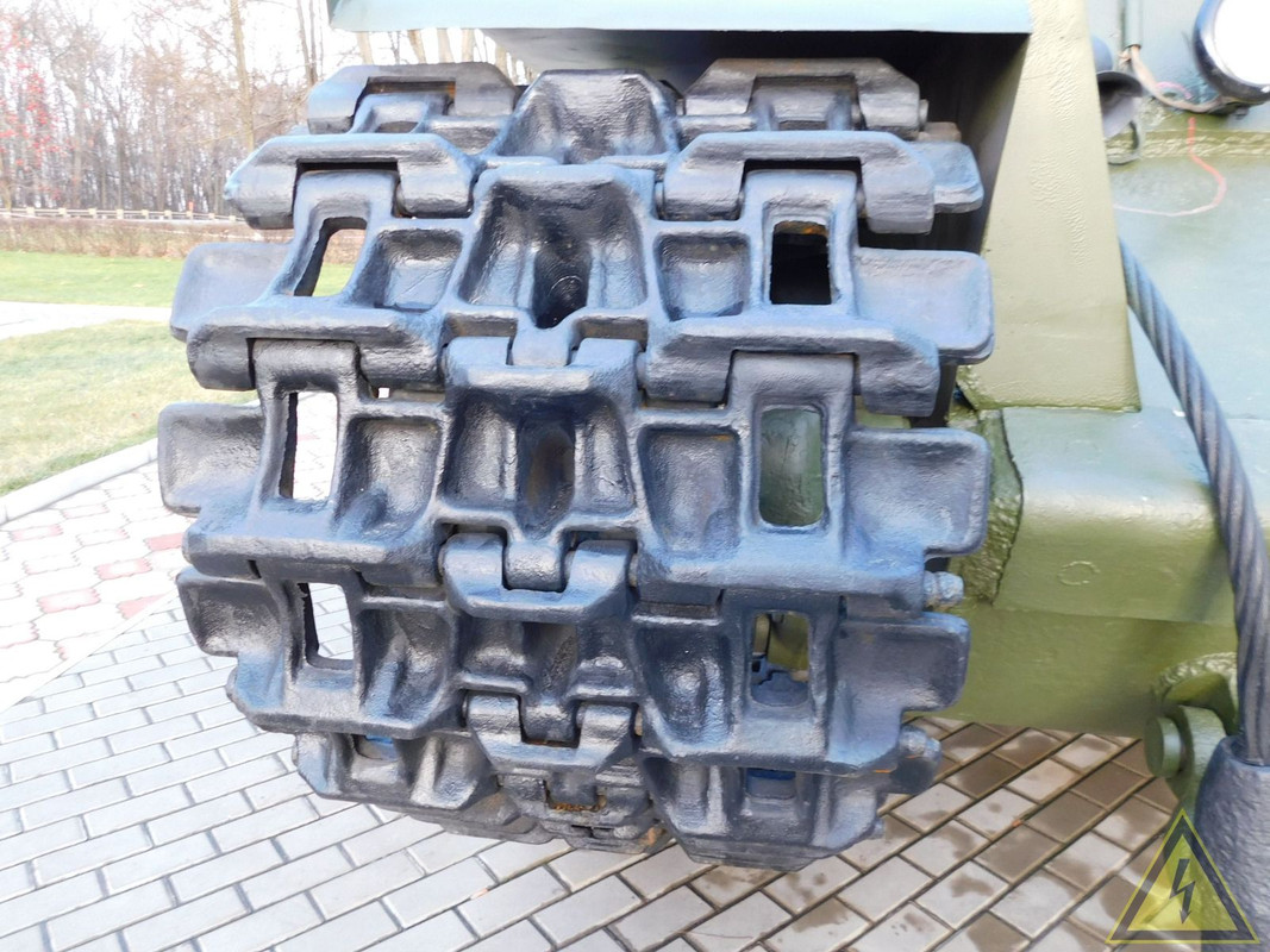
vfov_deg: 54.9
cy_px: 476
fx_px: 917
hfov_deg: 69.4
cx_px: 635
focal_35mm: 25
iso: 140
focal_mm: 4.5
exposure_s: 1/30
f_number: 3.1
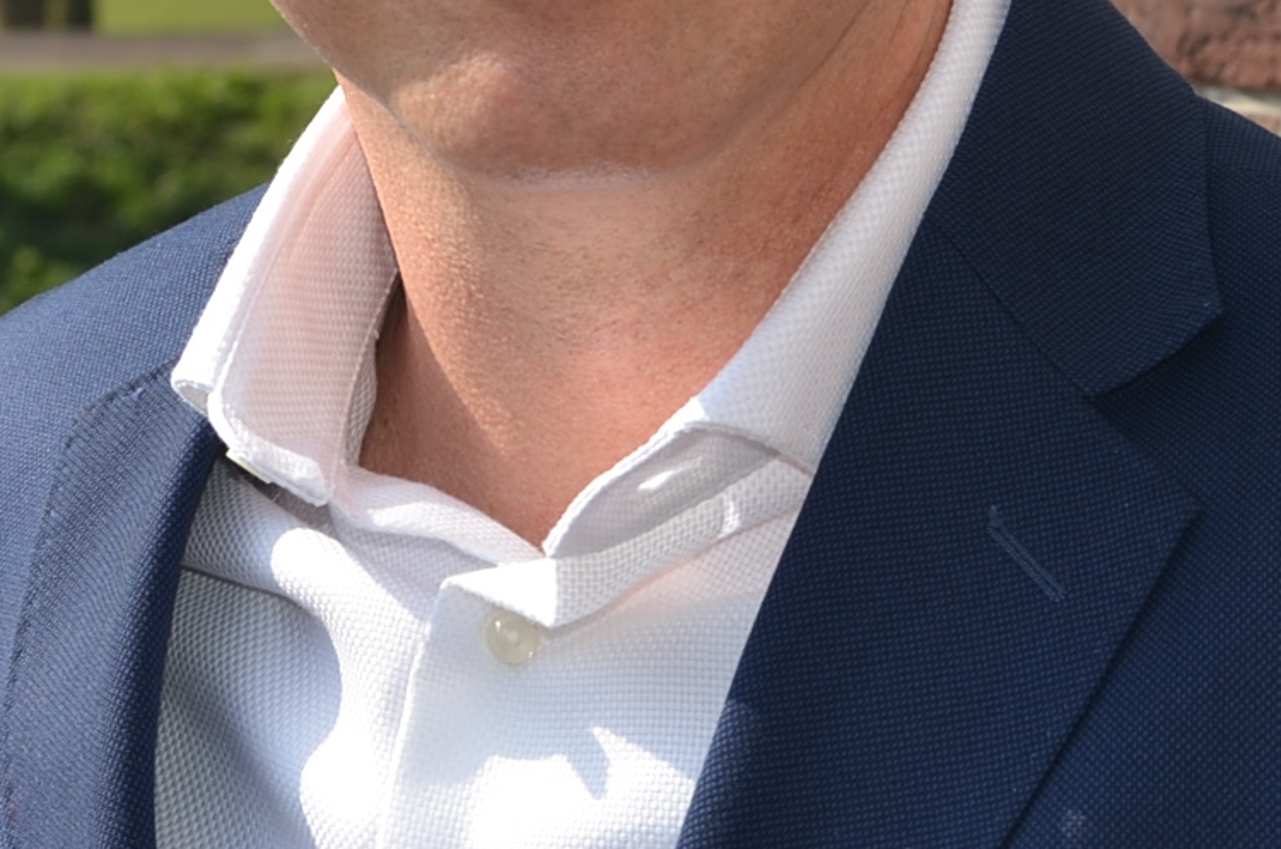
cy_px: 53
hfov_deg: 10.5
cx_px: 854
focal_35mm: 197
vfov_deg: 6.9
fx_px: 6996
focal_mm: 40
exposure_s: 1/250
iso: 100
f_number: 7.1
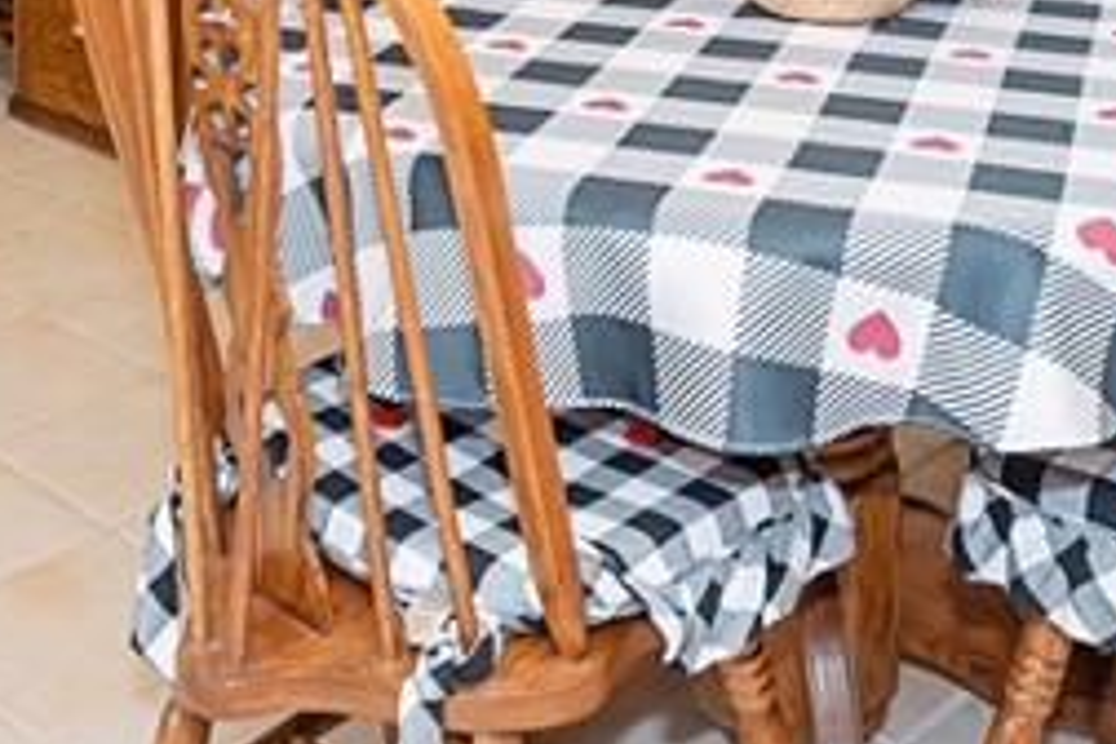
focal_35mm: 61
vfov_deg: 18.4
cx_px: 474
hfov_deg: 32.8
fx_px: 1891
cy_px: -525
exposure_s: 1/60
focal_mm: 10
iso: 320
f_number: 5.6
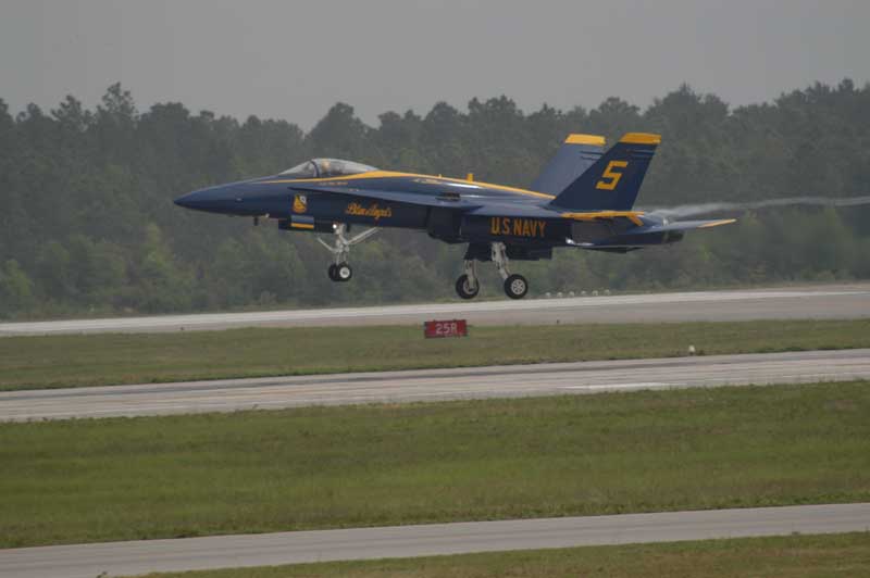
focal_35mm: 450
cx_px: 435
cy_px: 289
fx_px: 10866
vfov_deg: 3.0
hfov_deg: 4.6
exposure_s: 1/2000
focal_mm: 300
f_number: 5.6
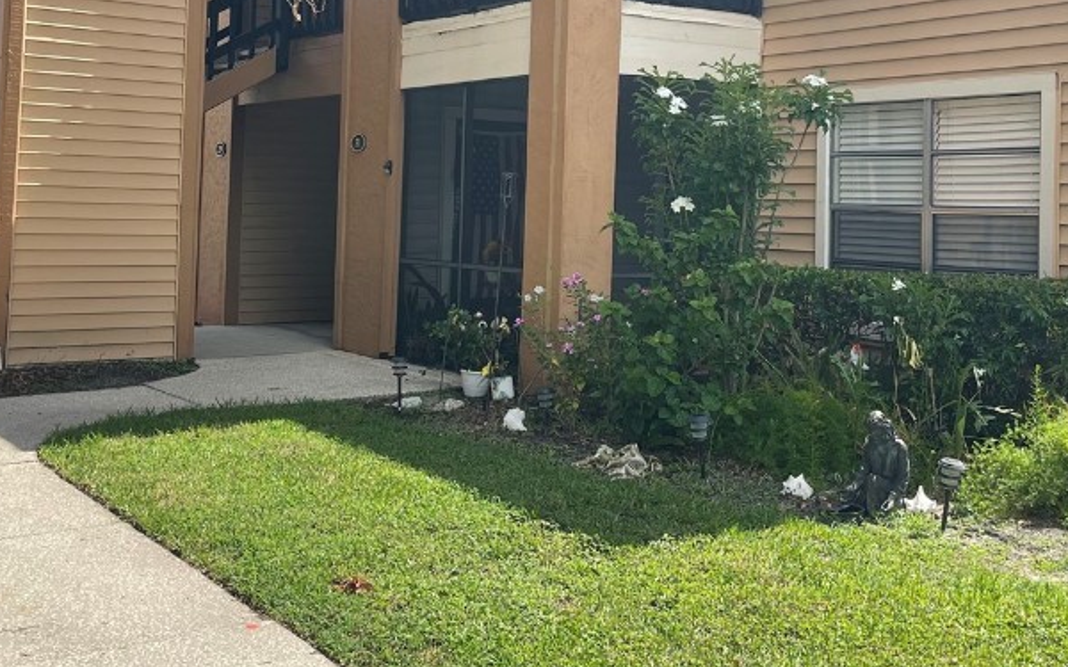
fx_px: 1368
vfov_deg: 26.9
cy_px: 130
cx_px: 602
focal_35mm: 47
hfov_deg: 42.6
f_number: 1.6
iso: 32
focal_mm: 5.1
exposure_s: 1/1795
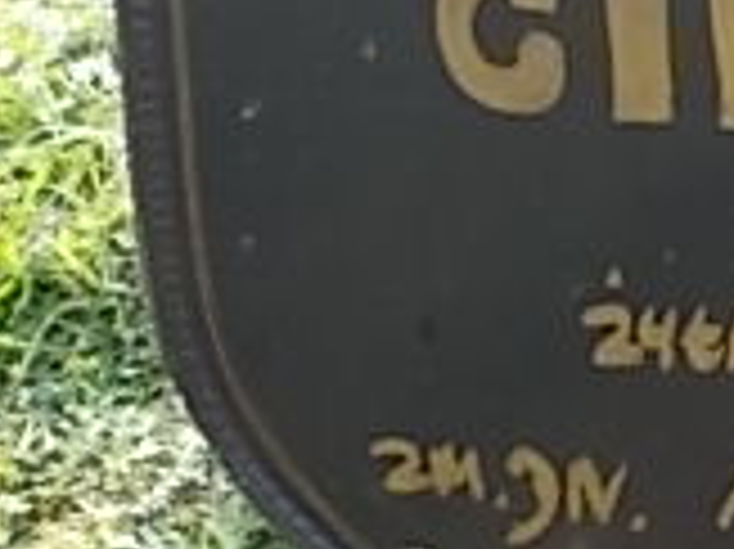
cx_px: 946
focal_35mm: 102
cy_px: 99
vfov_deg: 14.4
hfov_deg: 18.0
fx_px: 2161
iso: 80
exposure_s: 1/200
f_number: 3.2
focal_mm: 4.6
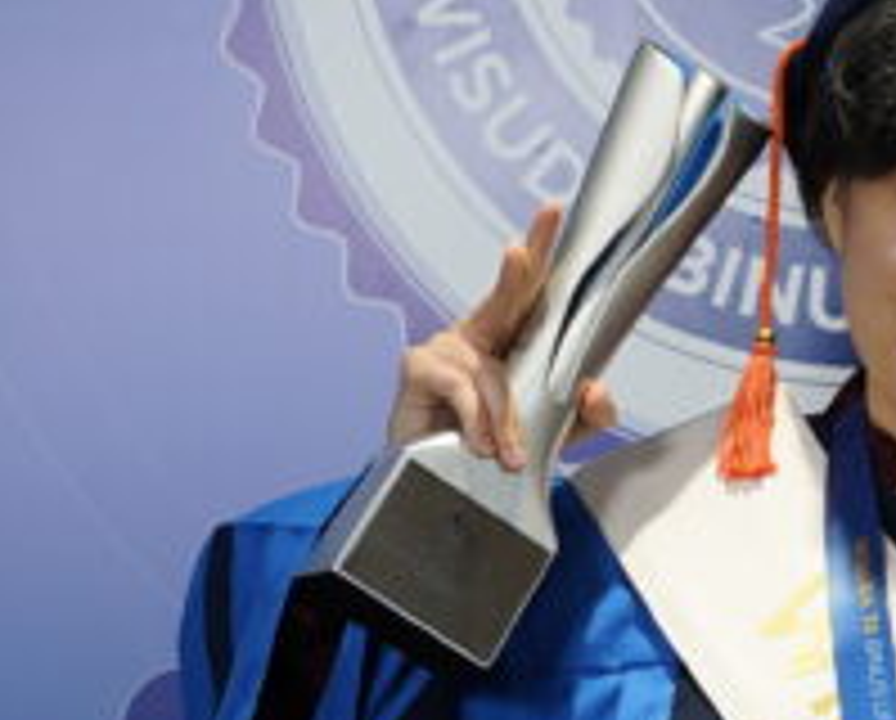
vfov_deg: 13.7
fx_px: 2976
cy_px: 608
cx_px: 995
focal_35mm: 112
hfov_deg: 16.6
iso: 160
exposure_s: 1/50
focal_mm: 21
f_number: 2.8
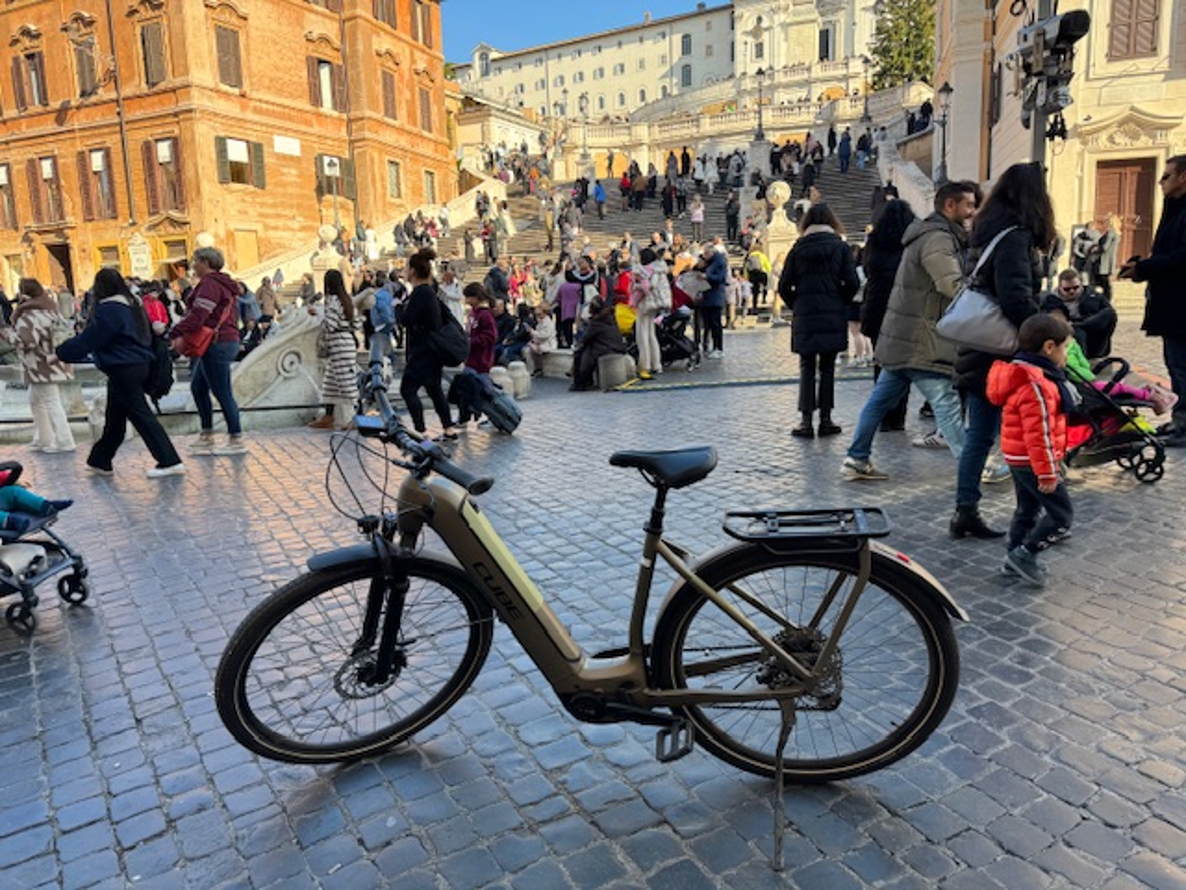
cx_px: 593
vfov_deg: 56.8
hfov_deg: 71.6
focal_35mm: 24
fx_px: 822
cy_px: 445
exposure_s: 1/604
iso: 80
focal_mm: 6.86
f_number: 1.78
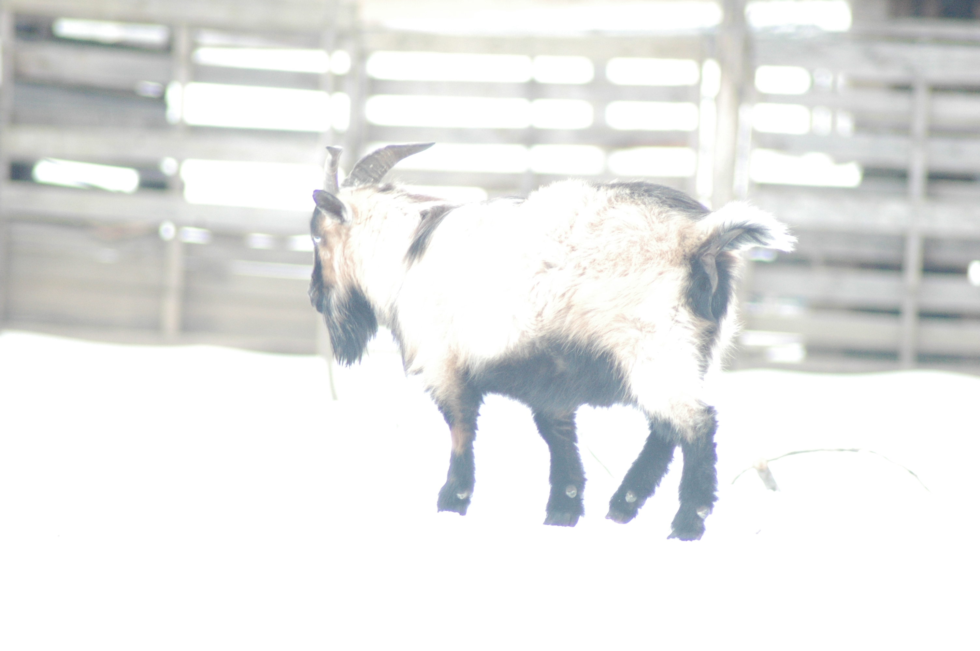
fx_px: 12239
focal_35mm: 450
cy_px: 326
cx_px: 490
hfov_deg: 4.6
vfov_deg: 3.0
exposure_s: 1/250
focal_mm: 300
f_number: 6
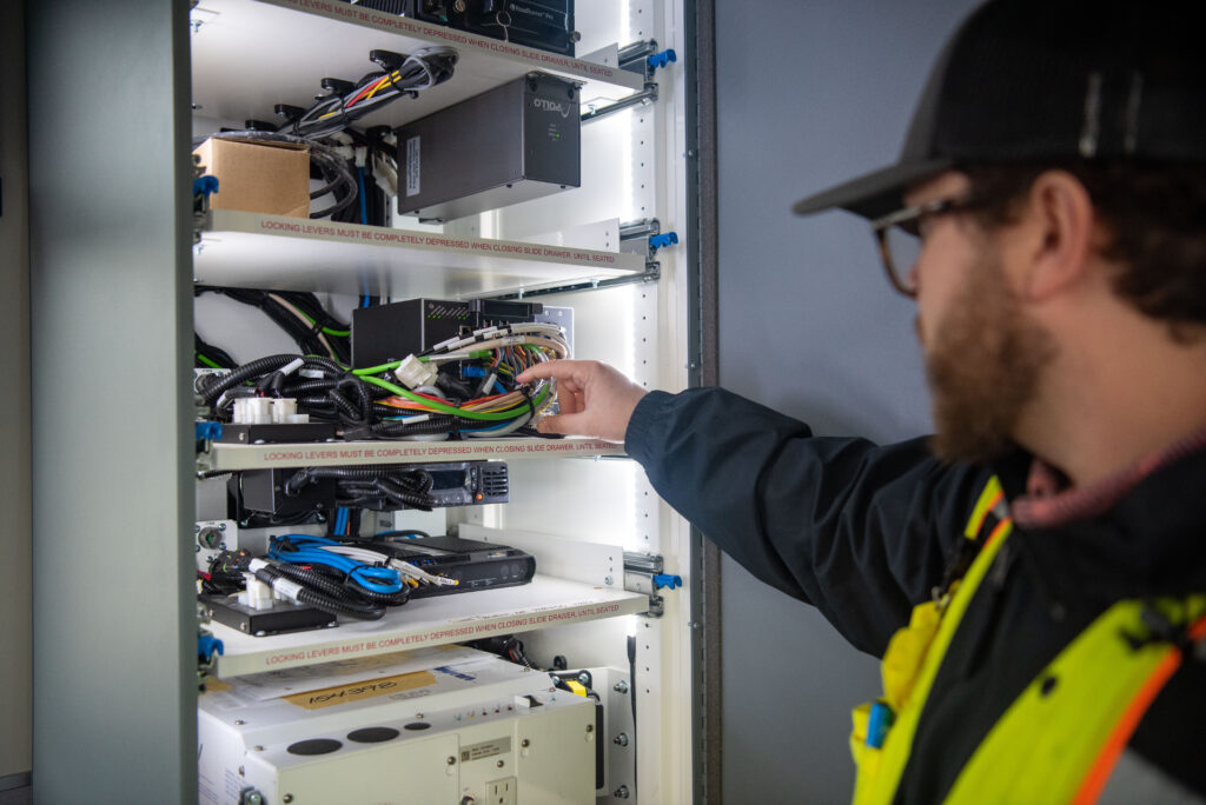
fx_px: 1140
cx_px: 603
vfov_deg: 38.9
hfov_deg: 55.8
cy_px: 402
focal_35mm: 34
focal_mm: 34
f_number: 2.8
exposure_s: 1/1250
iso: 1600
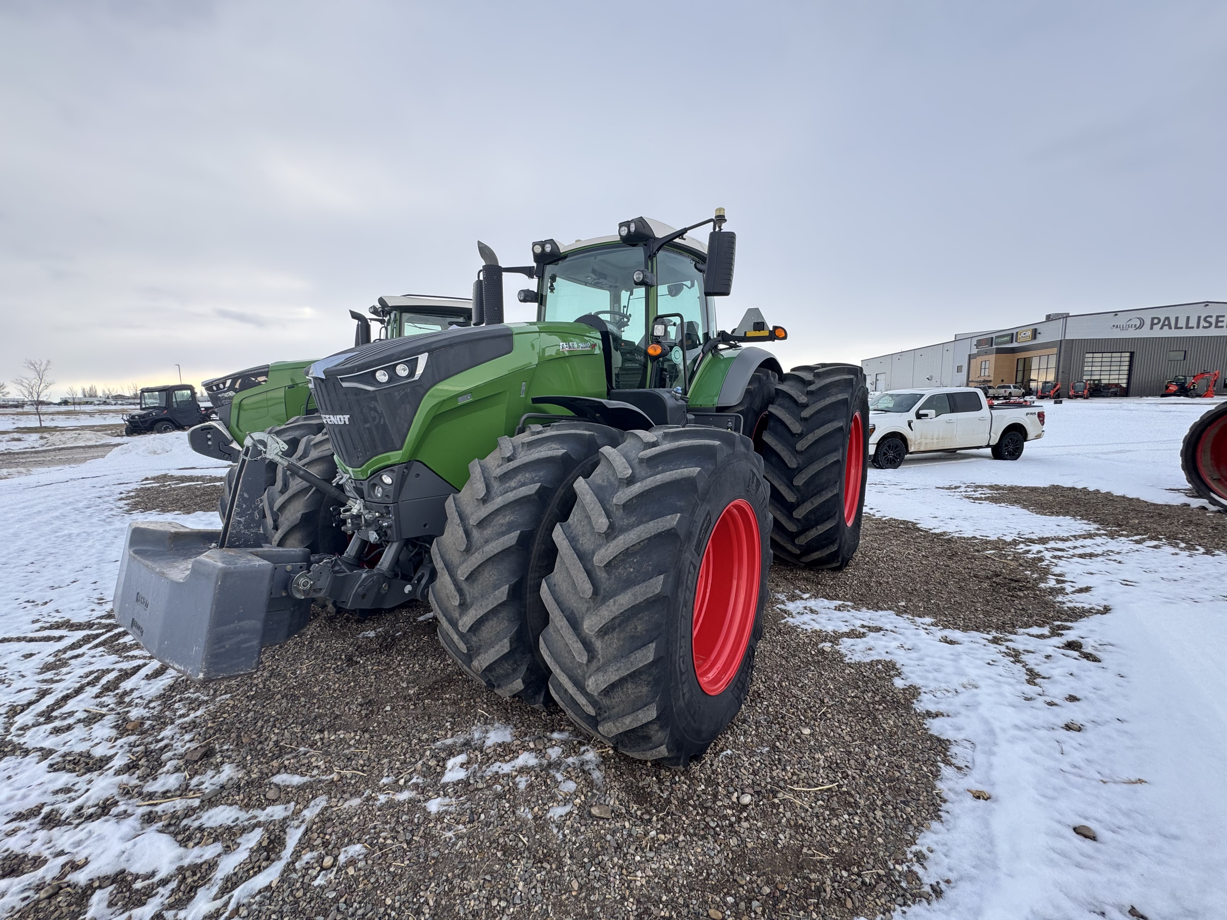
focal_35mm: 14
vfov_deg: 85.7
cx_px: 614
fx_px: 496
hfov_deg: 102.1
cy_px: 460
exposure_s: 1/121
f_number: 2.2
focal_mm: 2.22
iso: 40
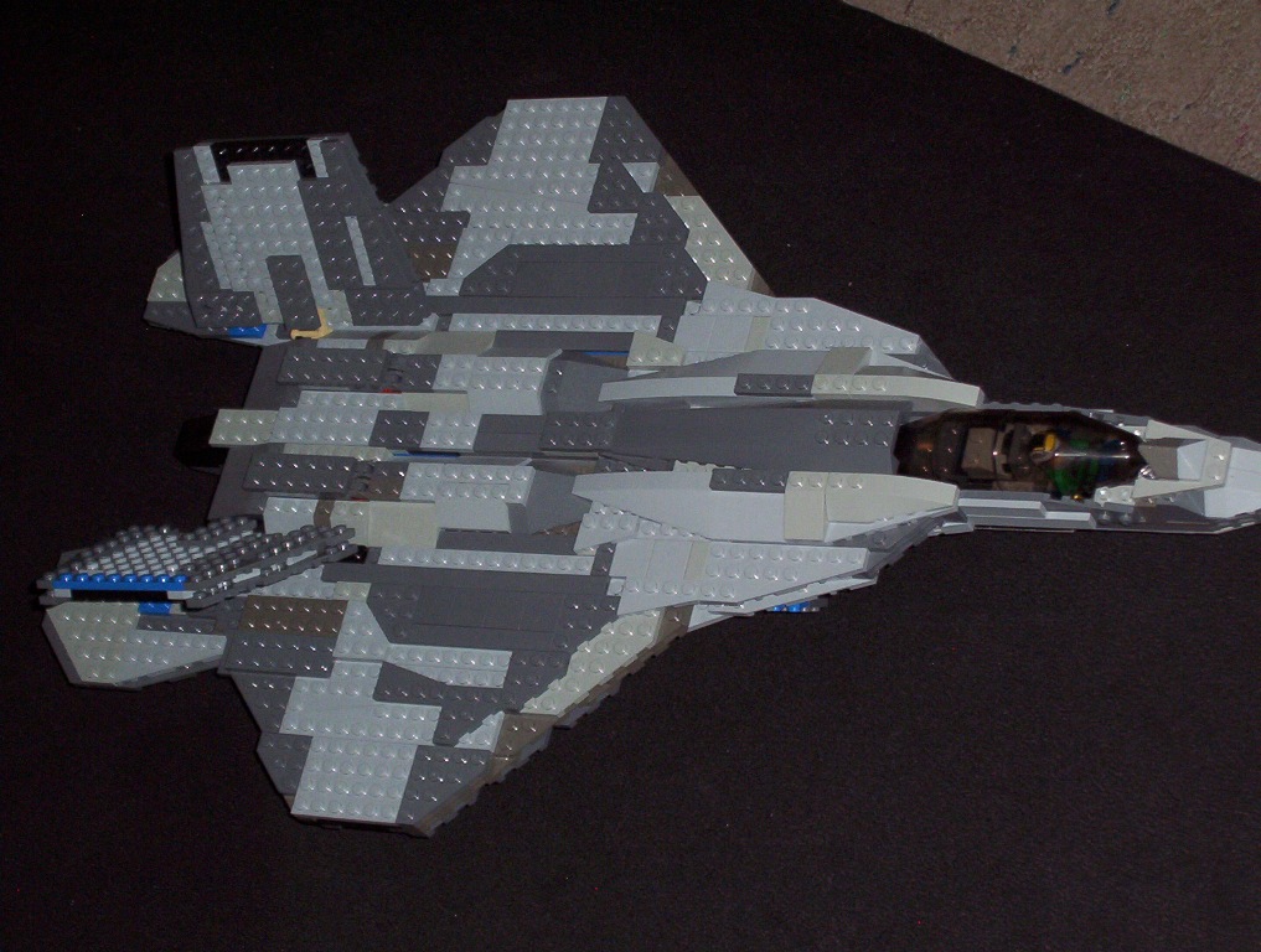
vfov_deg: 16.1
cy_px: 476
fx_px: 3360
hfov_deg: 21.3
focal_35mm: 92
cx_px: 630
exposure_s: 1/72.2
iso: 140
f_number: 4.33
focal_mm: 14.19
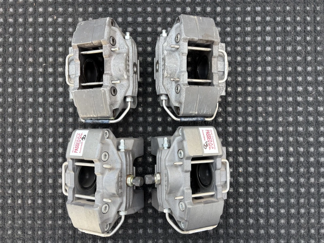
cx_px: 162
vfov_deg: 53.1
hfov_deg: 67.3
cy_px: 122
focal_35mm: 26
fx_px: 243
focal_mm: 5.96
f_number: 1.6
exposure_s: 1/441
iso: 64
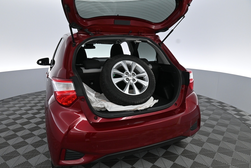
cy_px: 84
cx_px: 126
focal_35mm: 24
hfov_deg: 73.7
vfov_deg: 53.1
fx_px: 167
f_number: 6.3
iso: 1600
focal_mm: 16
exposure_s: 1/60
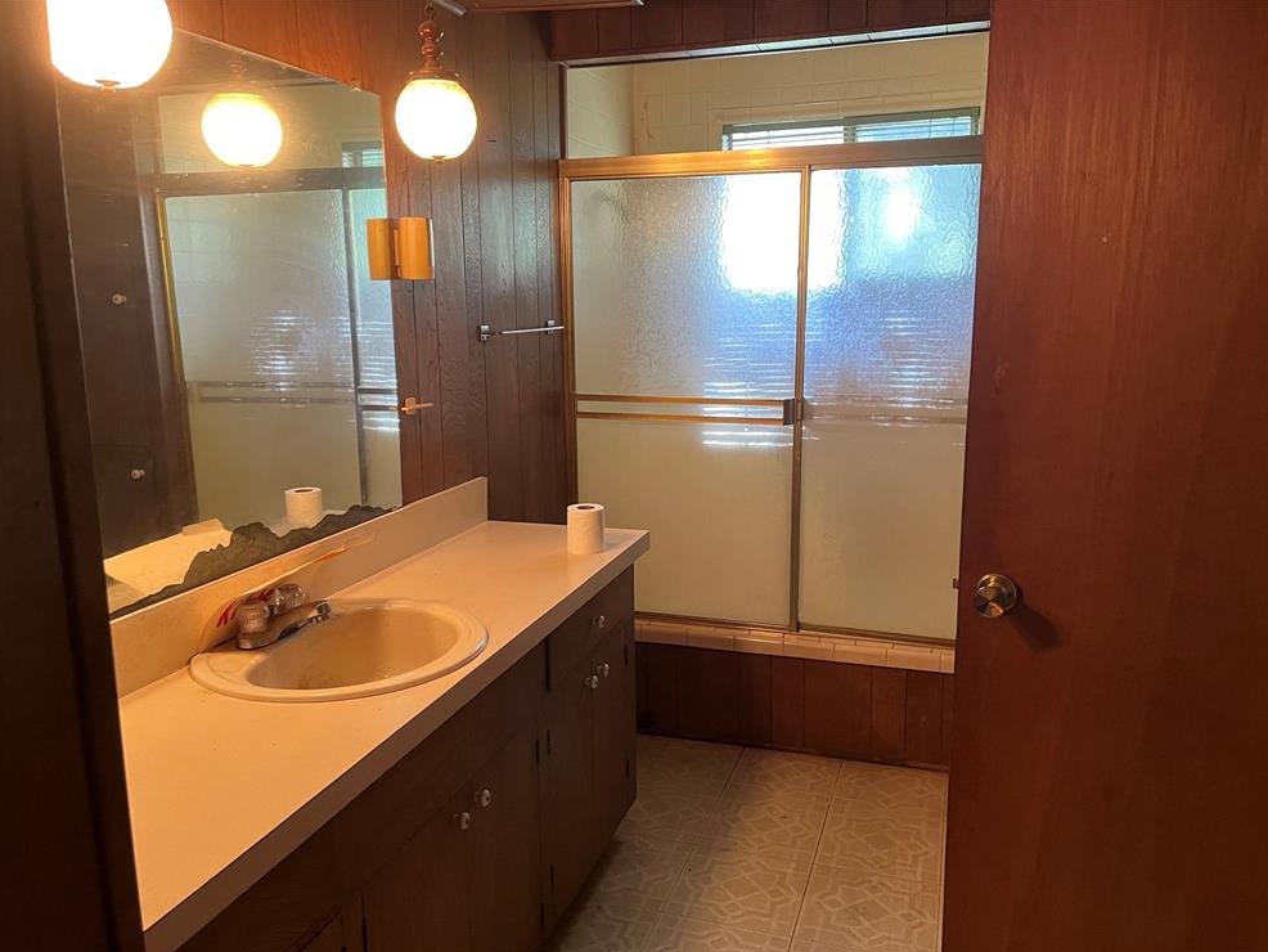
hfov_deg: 65.3
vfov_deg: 51.4
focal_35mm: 27
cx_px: 640
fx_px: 989
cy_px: 493
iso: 500
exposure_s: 1/60
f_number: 1.6
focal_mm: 5.1
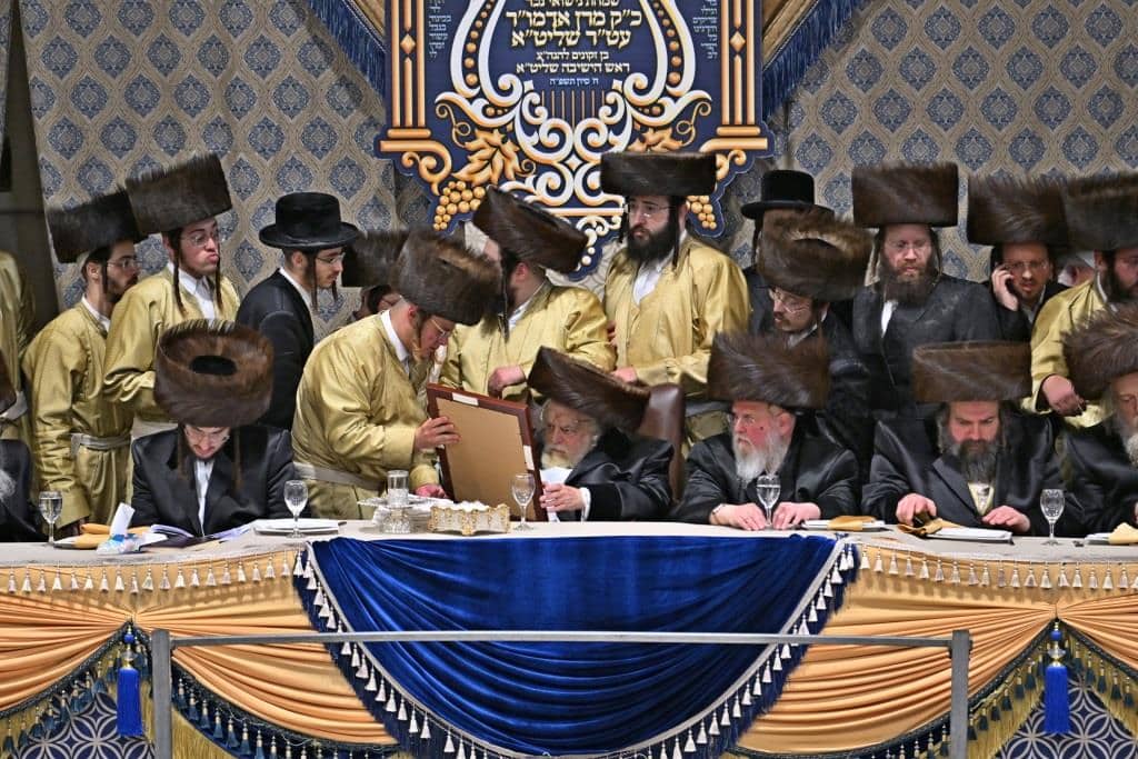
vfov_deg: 4.6
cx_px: 569
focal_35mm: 300
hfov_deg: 6.9
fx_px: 9484
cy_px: 380
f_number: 2.8
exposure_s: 1/250
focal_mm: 200
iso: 500
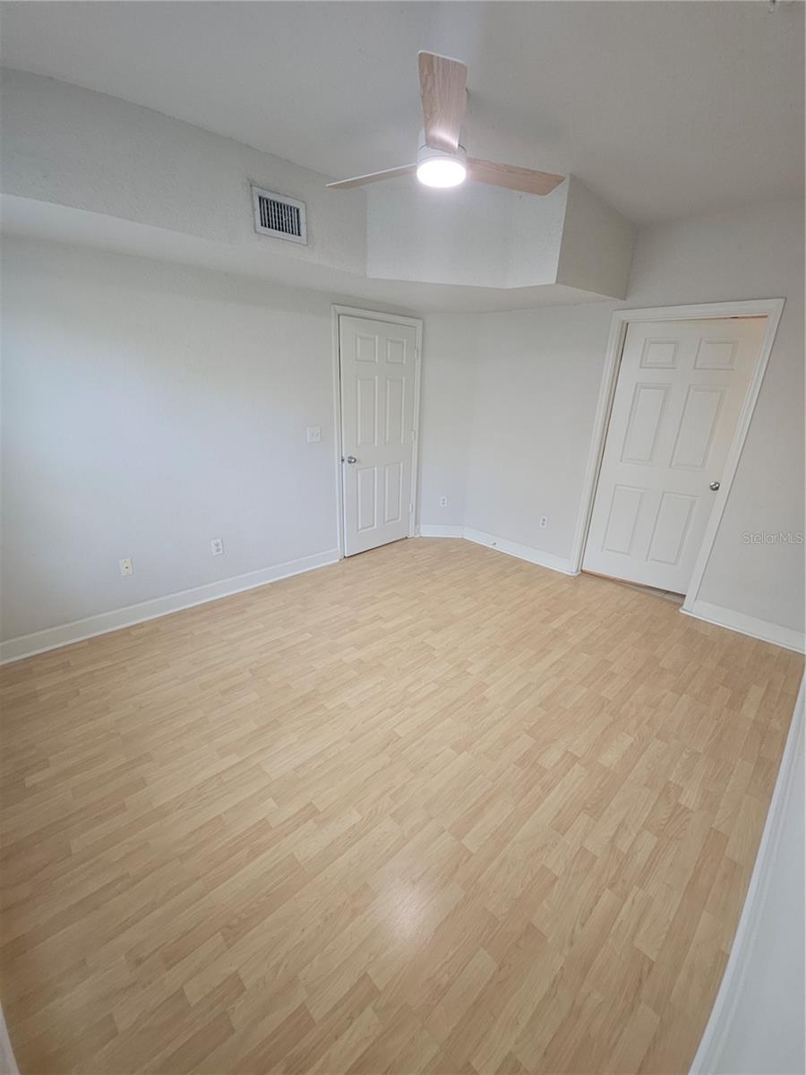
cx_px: 403
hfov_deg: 89.9
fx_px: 404
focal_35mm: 13
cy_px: 538
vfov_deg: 106.2
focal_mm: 1.7
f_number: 2.2
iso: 125
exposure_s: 1/60
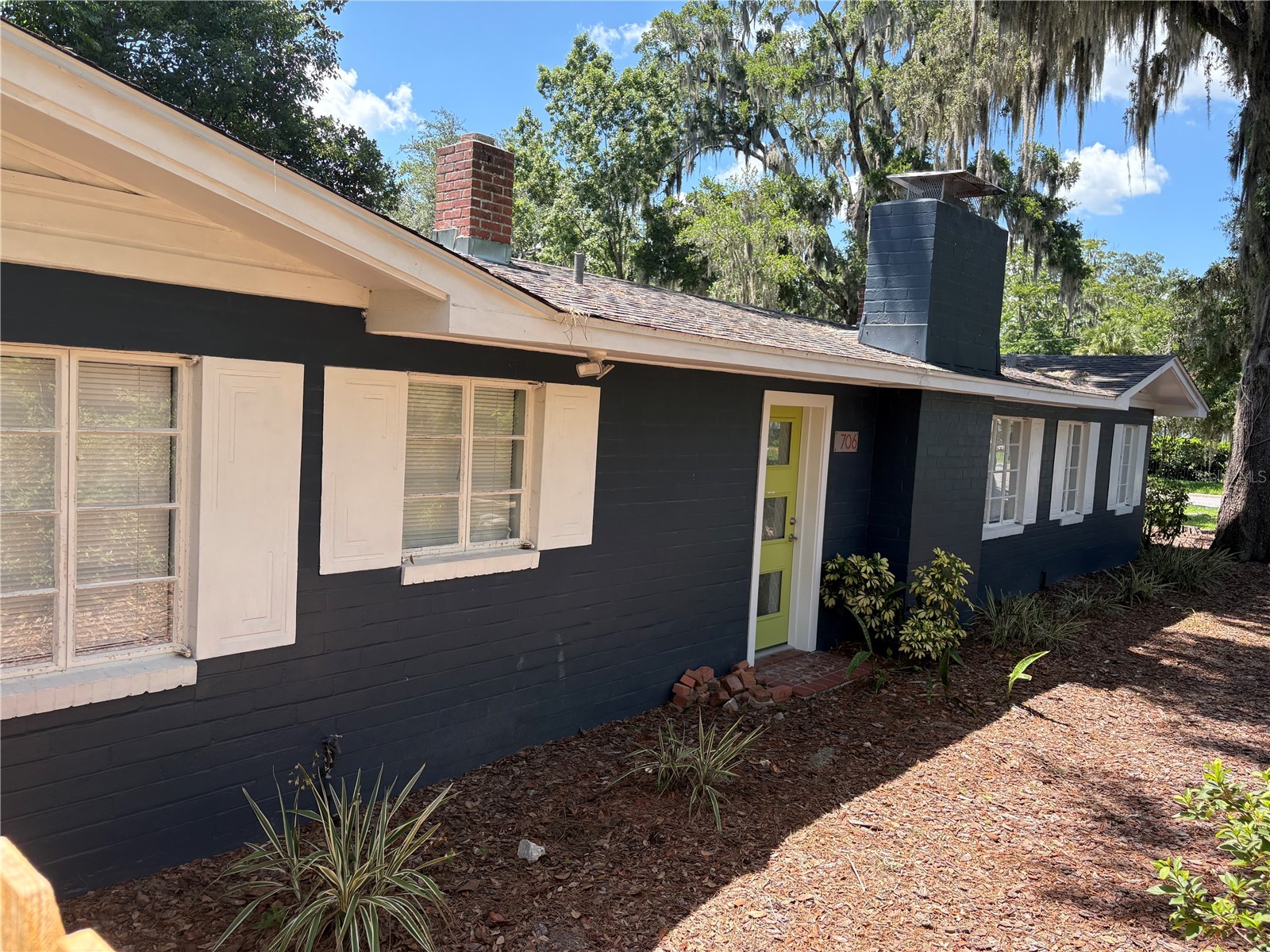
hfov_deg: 67.3
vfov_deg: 53.1
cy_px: 476
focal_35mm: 26
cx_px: 635
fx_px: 954
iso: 64
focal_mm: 5.96
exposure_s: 1/801
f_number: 1.6
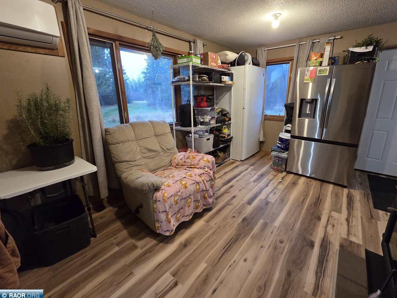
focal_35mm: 14
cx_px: 212
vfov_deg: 85.6
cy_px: 141
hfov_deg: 101.9
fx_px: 161
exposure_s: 1/60
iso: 1000
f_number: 2.2
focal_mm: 2.2
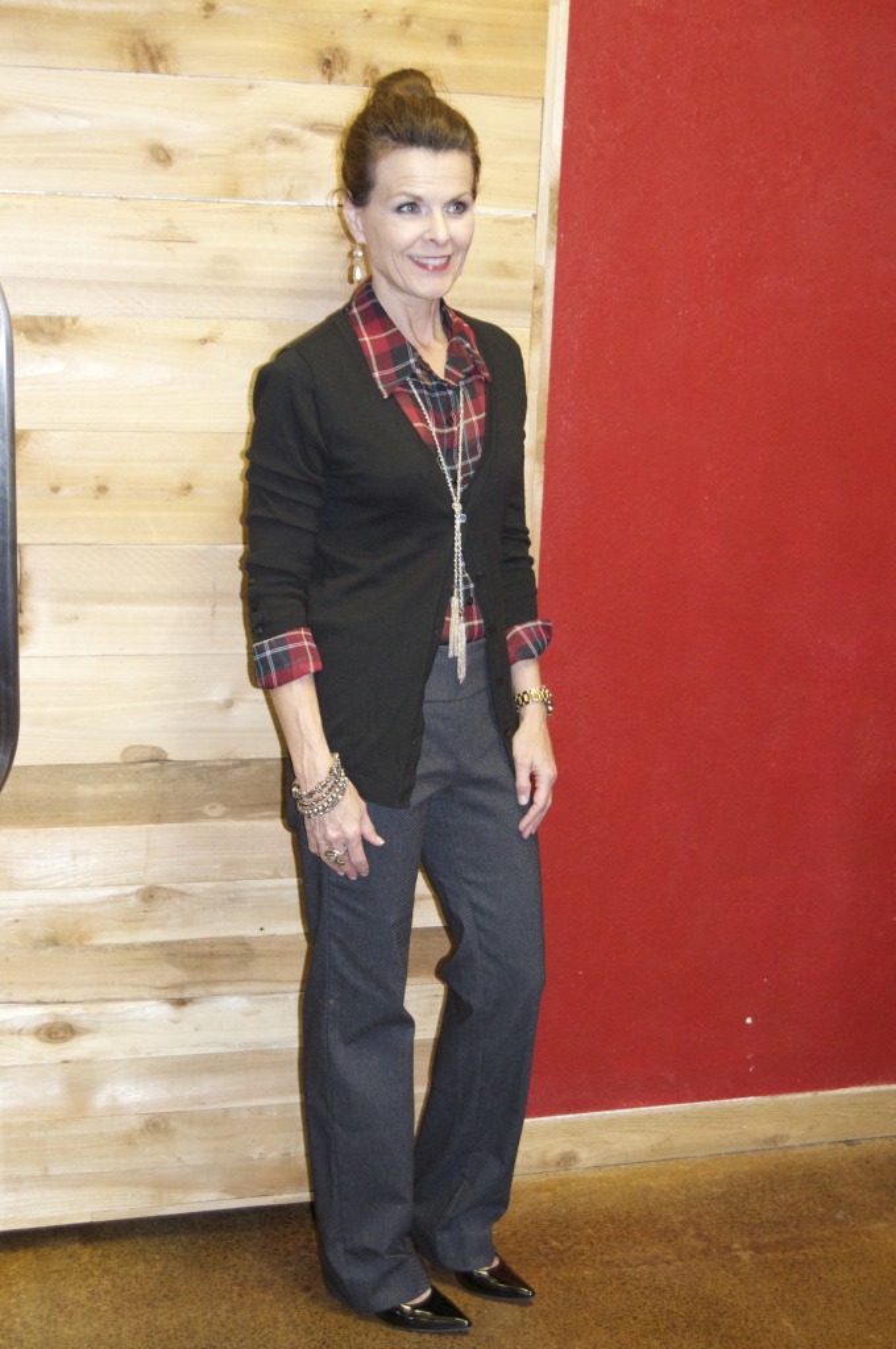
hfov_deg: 28.0
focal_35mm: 48
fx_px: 1797
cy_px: 674
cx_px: 448
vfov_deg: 41.2
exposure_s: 1/60
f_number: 4.5
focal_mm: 32
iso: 3200
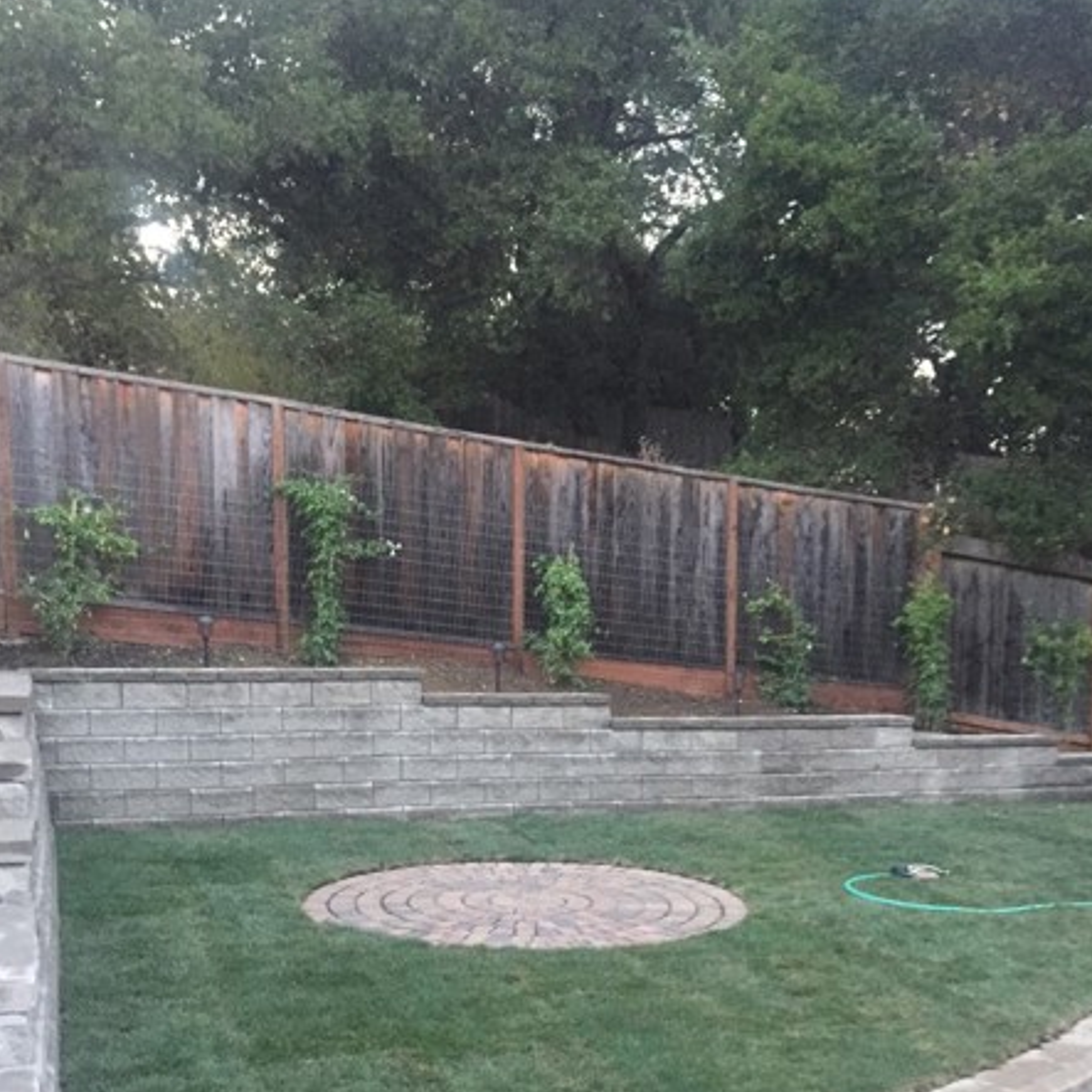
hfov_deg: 44.9
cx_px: 564
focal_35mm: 37
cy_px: 762
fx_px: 1321
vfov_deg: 44.0
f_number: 2.2
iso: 250
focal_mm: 4.15
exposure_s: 1/15
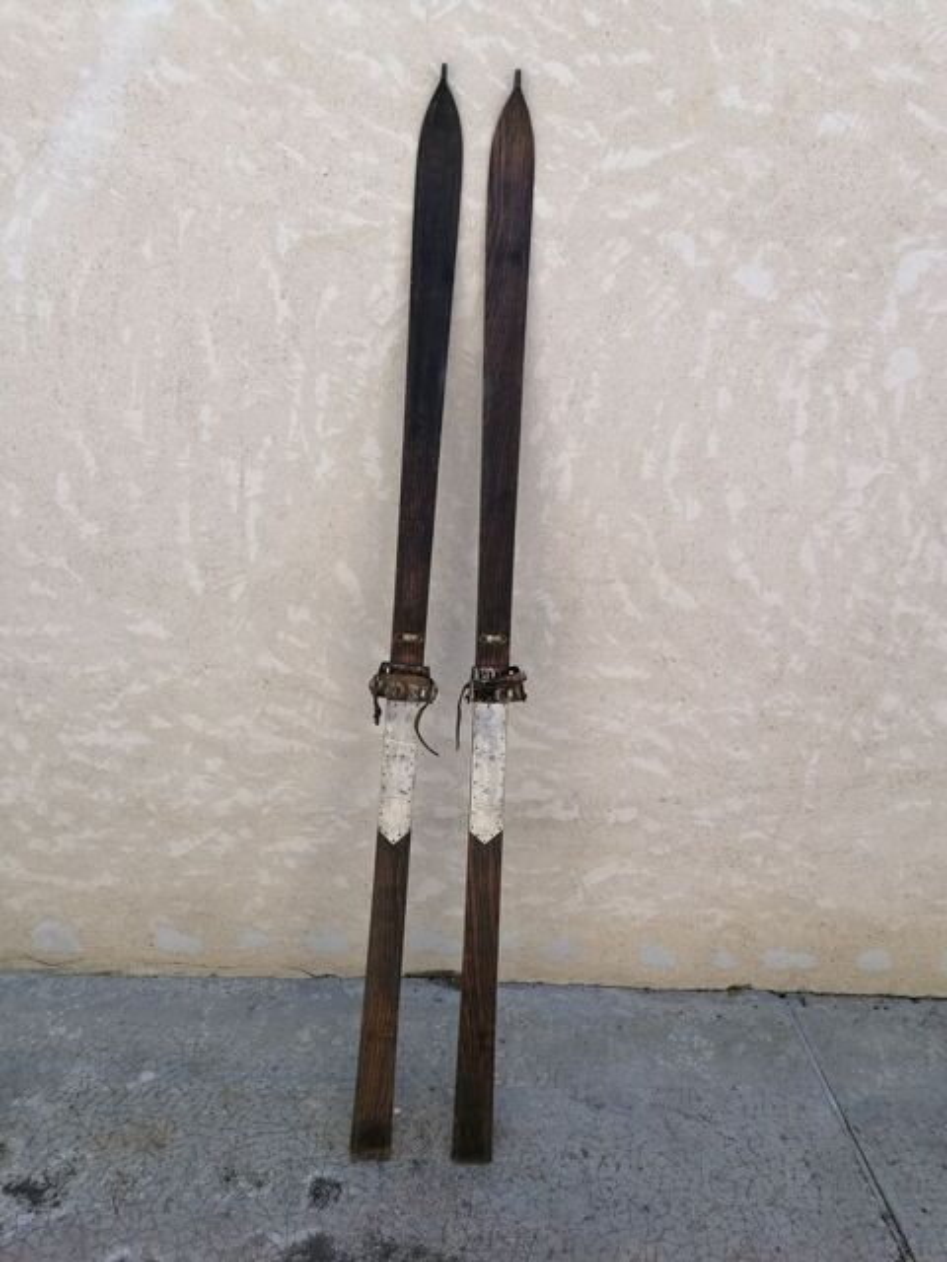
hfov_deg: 51.4
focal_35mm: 27
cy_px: 631
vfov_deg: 65.3
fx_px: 985
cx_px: 474
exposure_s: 1/438
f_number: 1.8
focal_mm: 4.75
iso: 50
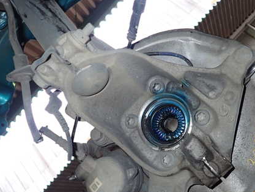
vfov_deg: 39.4
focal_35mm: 36
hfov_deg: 51.1
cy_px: 123
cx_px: 150
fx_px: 265
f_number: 5.6
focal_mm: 4.5
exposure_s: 1/30
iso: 160
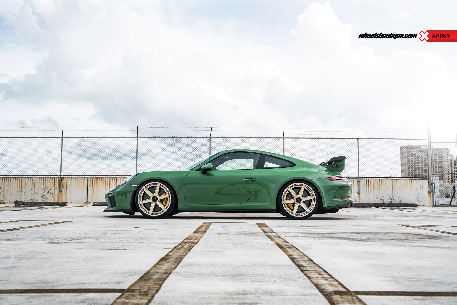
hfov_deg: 46.4
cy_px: 152
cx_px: 228
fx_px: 533
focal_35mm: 42
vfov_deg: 31.9
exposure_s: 1/250
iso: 320
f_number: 7.1
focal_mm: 42
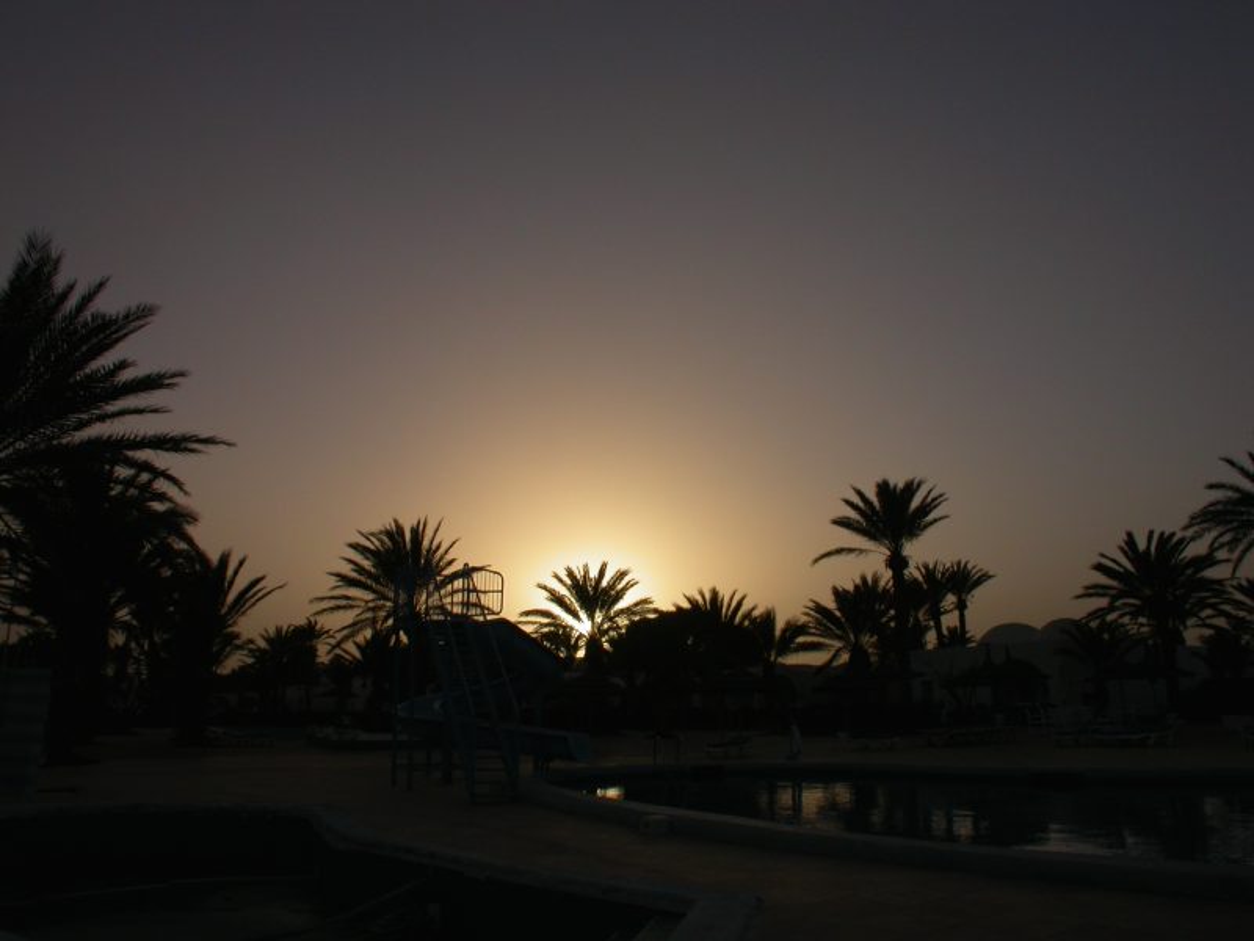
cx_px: 627
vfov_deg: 37.7
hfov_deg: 49.0
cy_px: 470
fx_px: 1377
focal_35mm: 38
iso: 100
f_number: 7.5
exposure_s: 1/753
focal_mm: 7.85
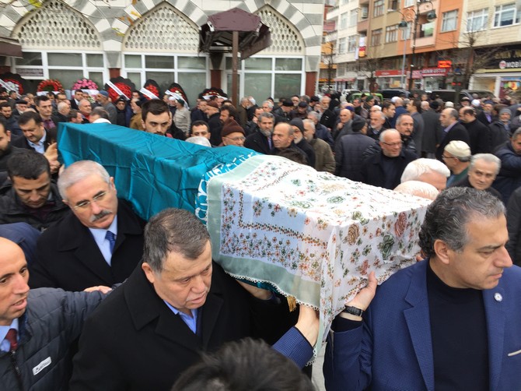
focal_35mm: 29
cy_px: 196
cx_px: 260
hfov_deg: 61.7
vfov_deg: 48.2
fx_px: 436
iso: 32
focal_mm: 4.15
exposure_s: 1/100
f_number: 2.2
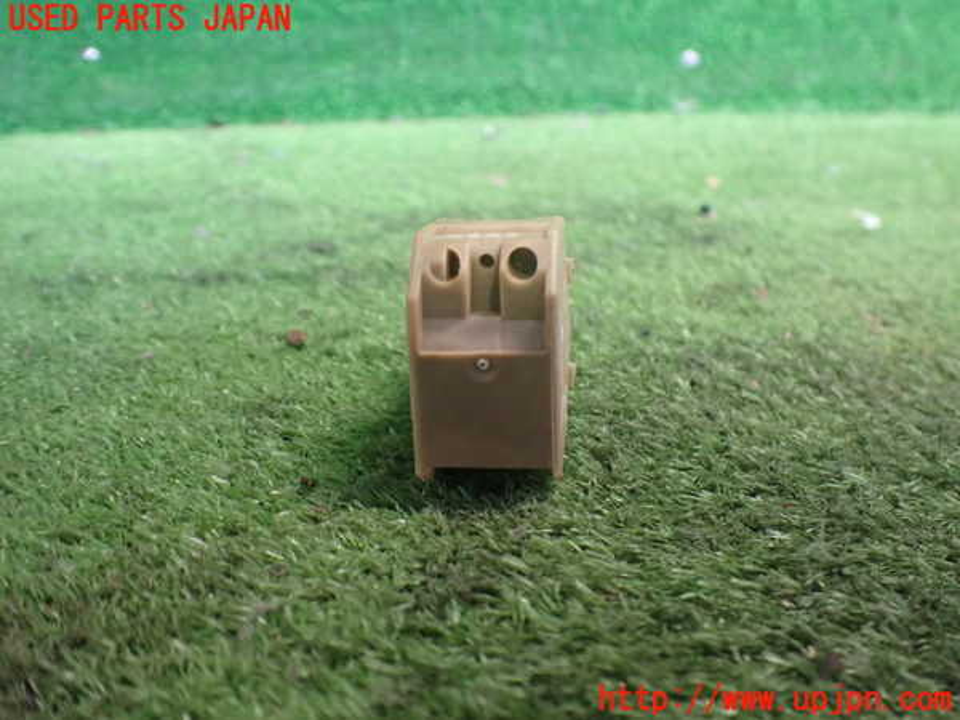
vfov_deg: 46.8
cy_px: 360
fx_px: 832
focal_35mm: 30
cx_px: 480
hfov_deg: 60.0
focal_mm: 5.4
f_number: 2.3
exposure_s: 1/50
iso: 800
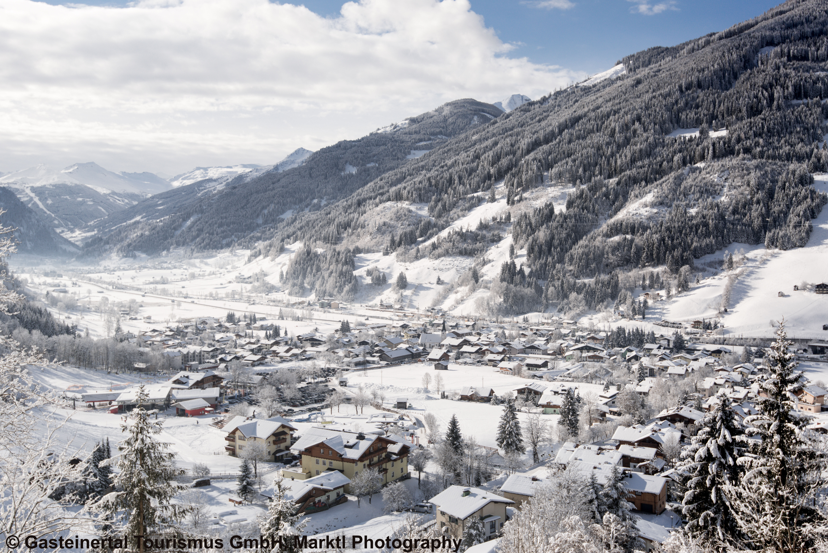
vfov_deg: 37.9
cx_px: 414
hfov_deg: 54.4
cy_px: 276
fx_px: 805
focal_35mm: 35
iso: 250
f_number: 7.1
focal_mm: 35
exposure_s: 1/1600
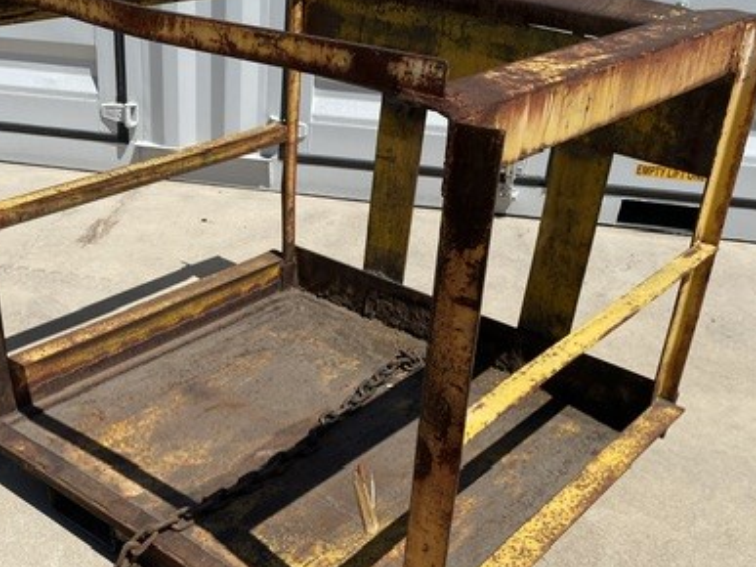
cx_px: 281
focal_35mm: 43
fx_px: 939
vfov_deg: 33.2
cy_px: 389
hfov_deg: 43.5
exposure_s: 1/4808
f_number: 1.8
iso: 32
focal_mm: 4.25
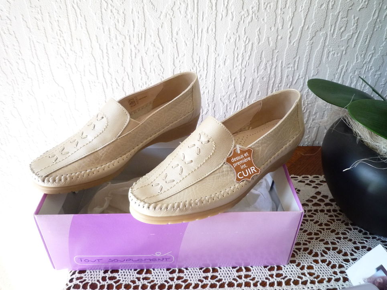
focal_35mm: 26
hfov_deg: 67.3
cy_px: 146
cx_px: 200
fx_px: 291
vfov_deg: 53.0
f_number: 2.8
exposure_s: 1/30
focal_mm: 4.4
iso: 250
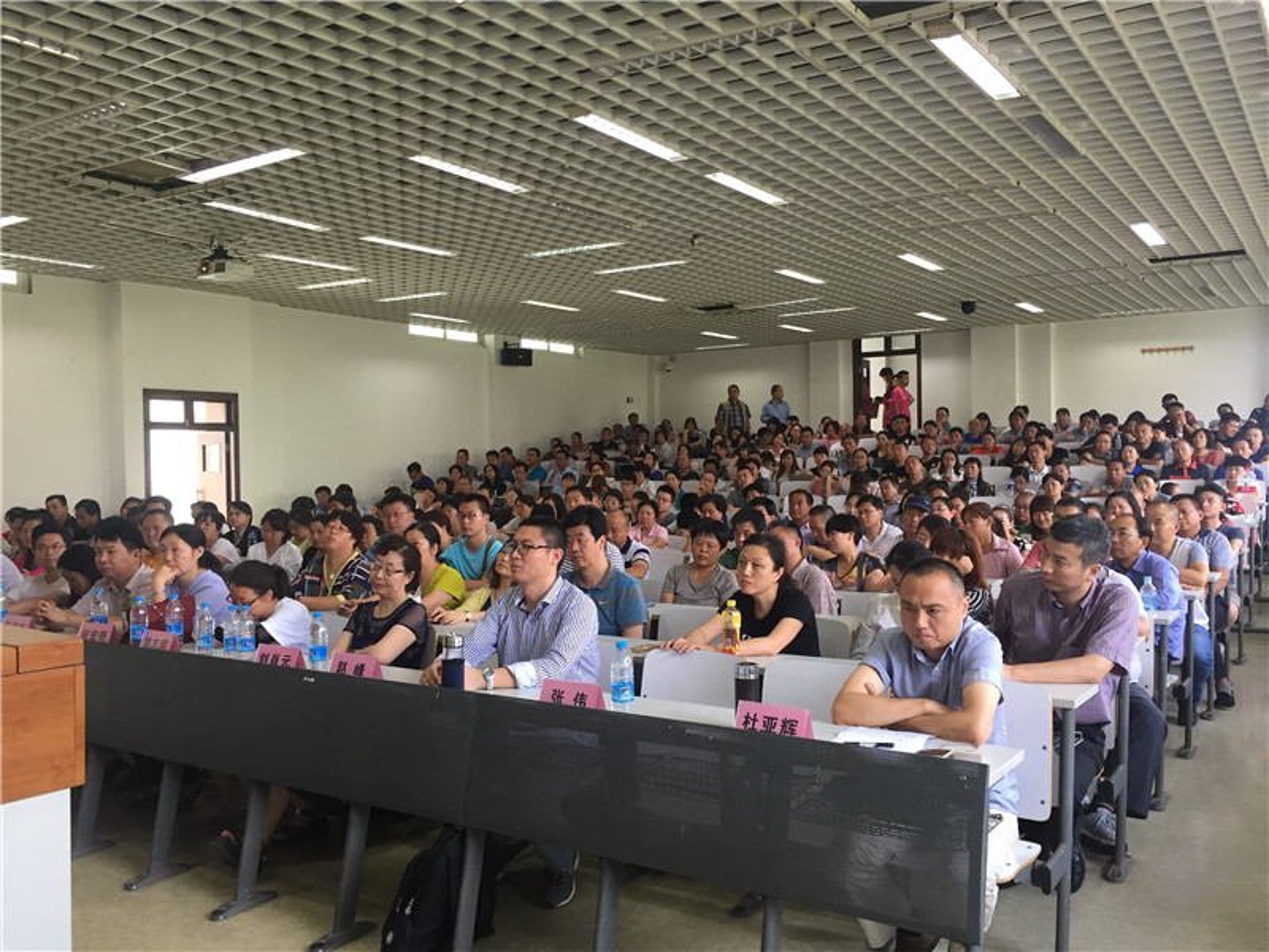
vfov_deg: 48.2
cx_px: 634
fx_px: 1063
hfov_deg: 61.7
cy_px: 476
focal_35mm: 29
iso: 50
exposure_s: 1/33
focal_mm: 4.15
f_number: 2.2
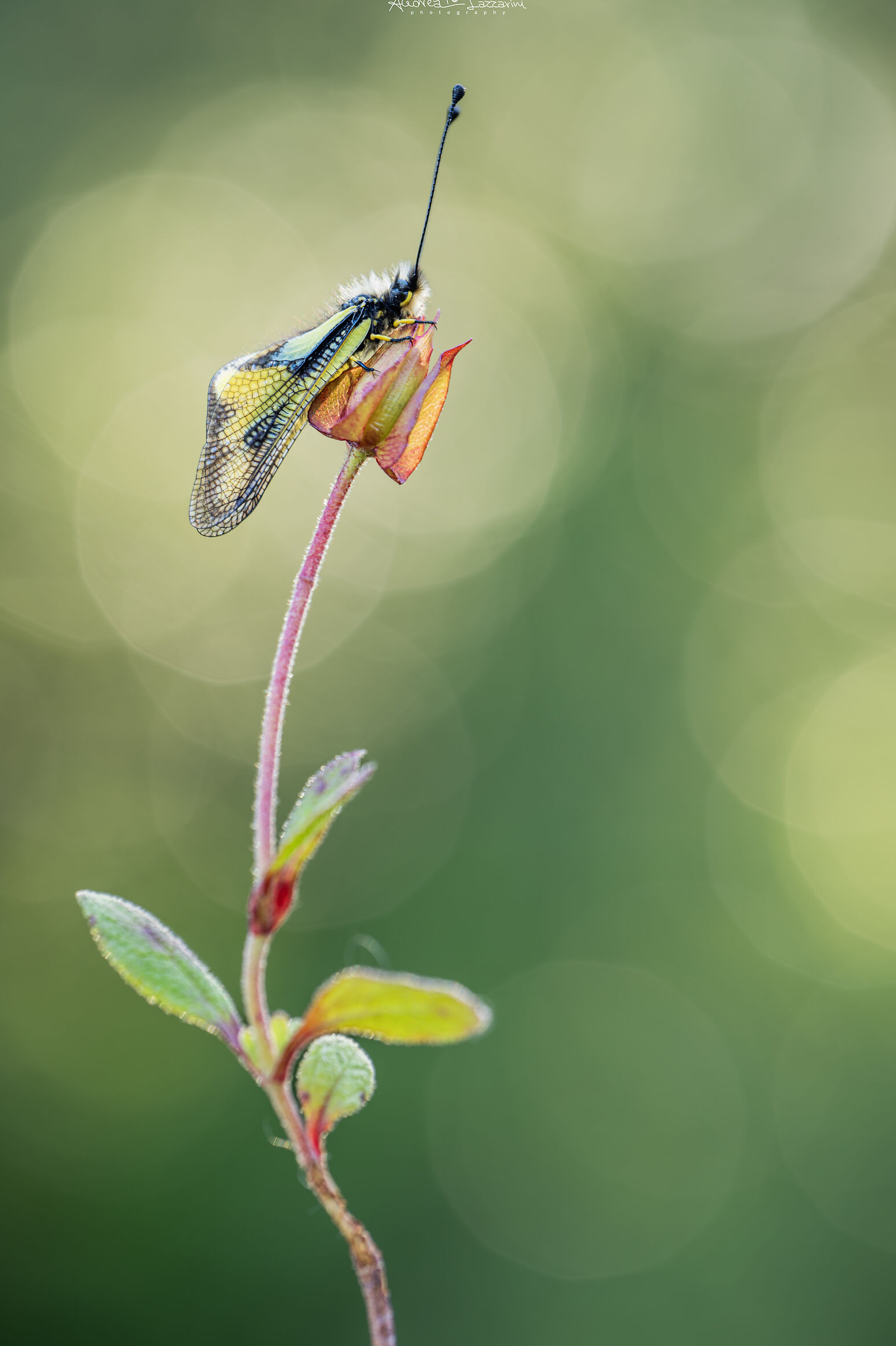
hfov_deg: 8.9
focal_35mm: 154
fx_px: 5751
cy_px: 669
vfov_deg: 13.3
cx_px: 457
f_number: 5
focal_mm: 150
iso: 100
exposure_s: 1/13
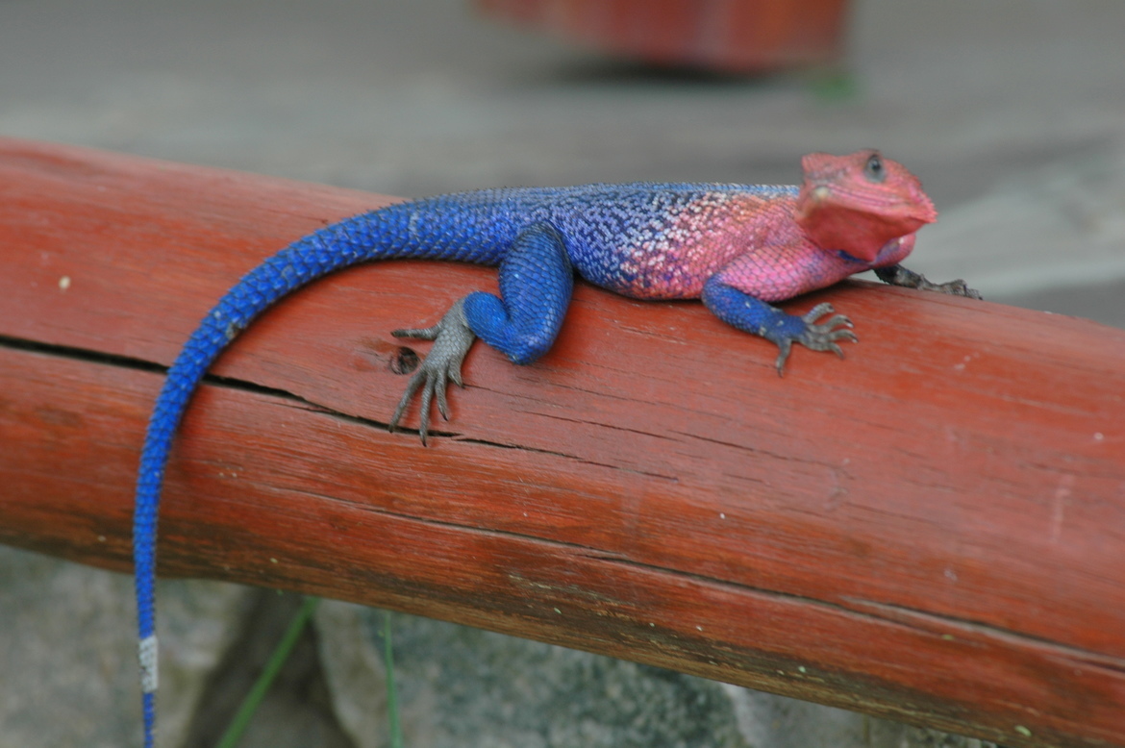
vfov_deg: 2.8
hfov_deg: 4.2
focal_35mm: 495
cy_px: 374
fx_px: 15455
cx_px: 562
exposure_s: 1/60
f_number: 8
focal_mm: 330
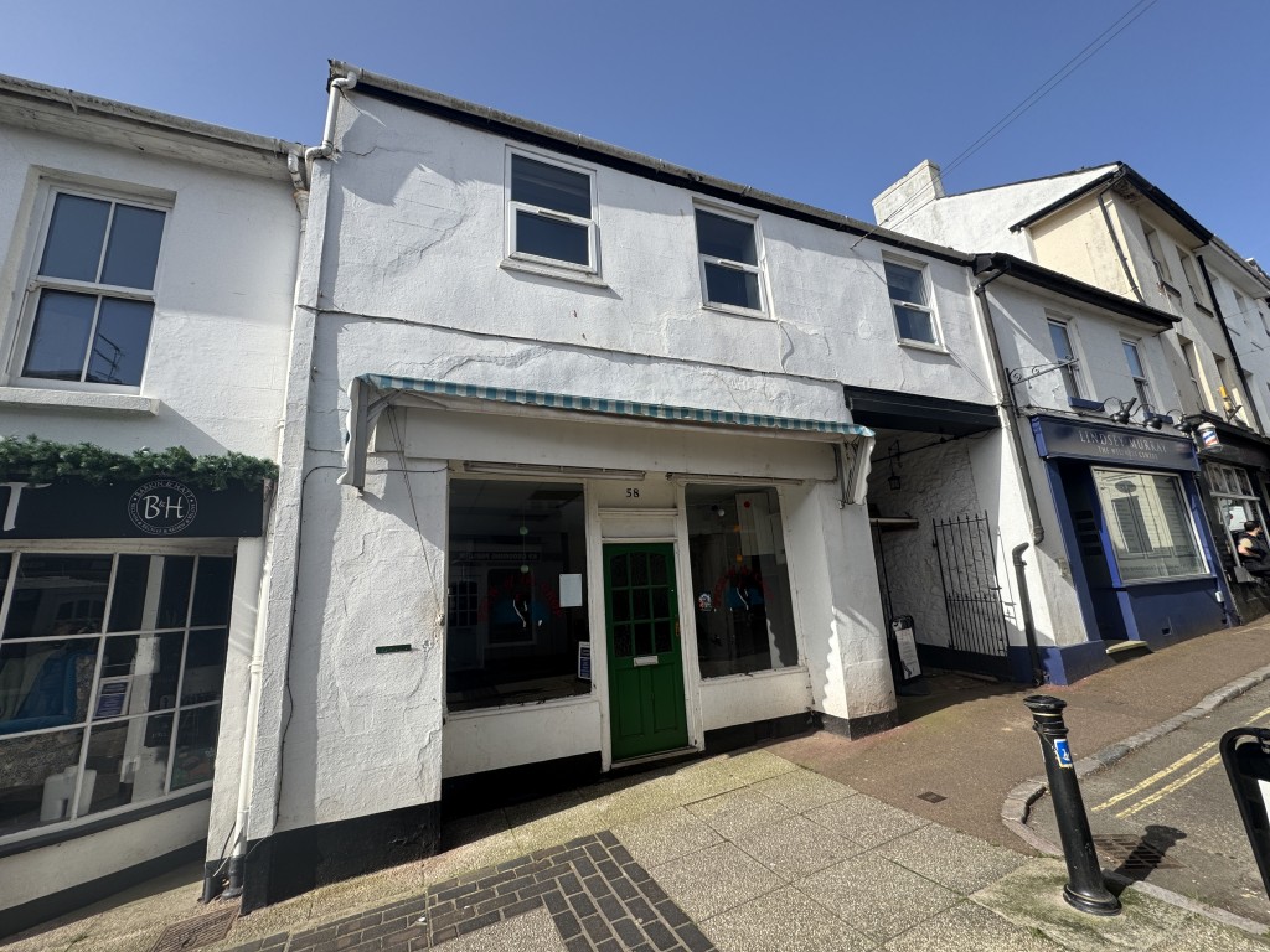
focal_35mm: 14
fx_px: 514
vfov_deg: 85.7
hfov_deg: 102.1
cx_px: 635
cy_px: 476
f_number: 2.2
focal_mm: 2.22
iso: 40
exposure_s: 1/1217
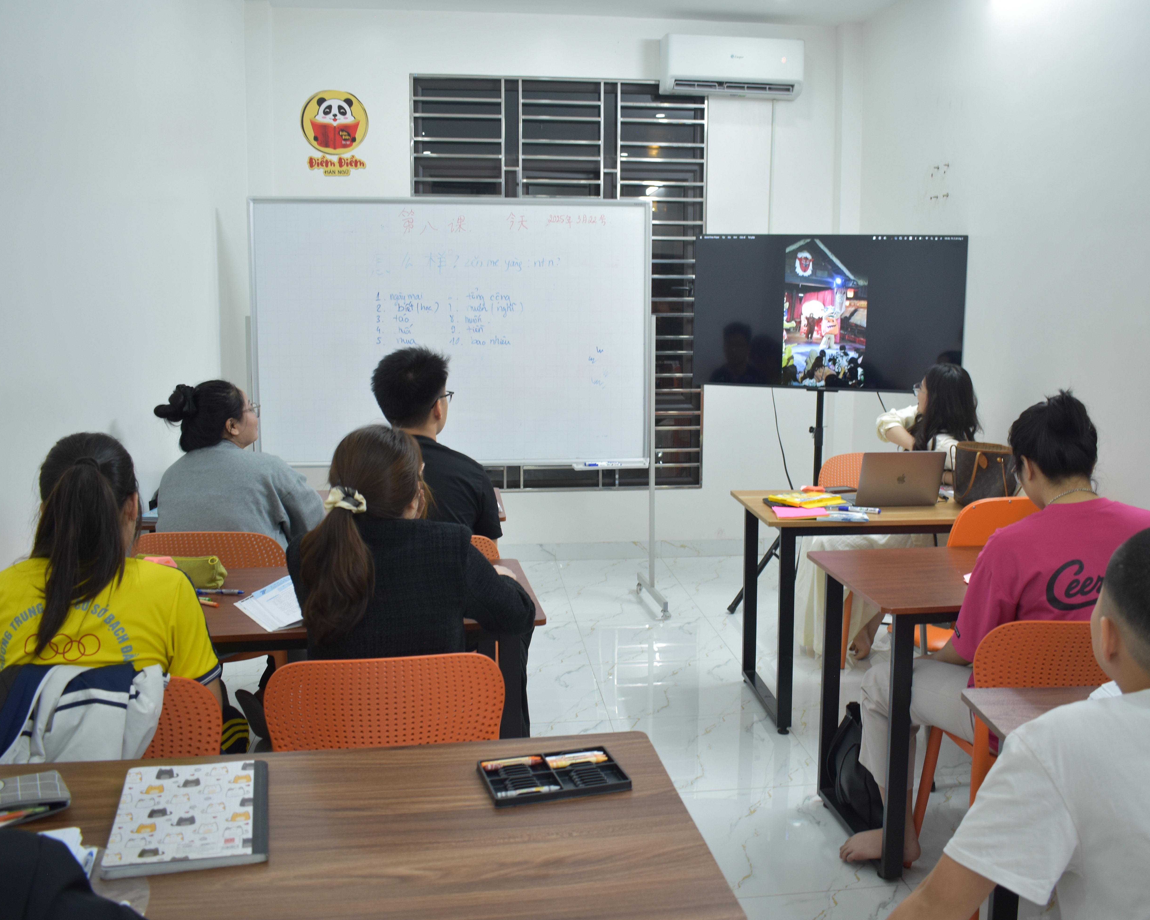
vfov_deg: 47.1
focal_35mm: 31
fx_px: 1055
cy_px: 461
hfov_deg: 57.1
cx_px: 622
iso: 360
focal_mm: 18
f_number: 3.5
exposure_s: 1/30
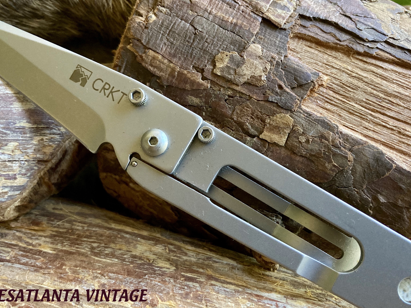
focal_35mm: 37
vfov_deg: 38.7
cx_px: 193
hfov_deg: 50.1
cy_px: 154
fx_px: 439
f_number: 1.8
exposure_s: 1/49
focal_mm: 3.99
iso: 320
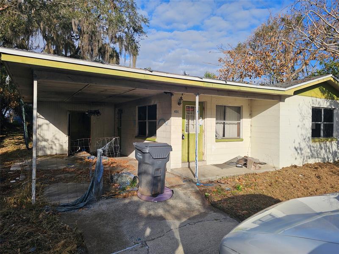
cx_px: 170
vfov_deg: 58.9
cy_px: 127
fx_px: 225
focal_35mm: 23
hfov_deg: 73.9
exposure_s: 1/1064
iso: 10
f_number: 1.7
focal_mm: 6.3
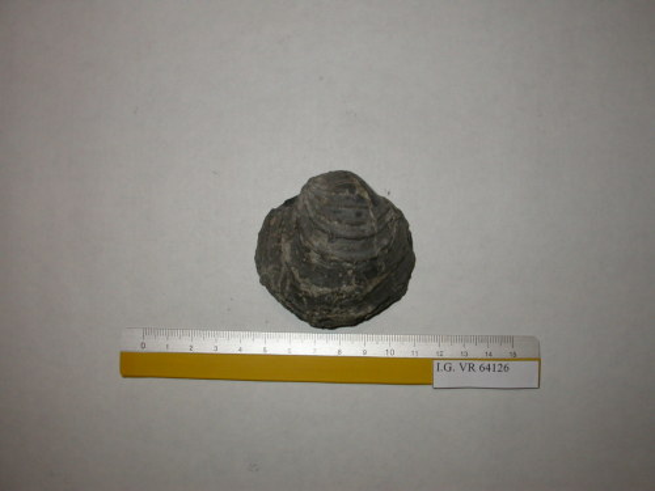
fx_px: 719
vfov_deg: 37.7
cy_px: 246
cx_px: 328
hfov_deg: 49.0
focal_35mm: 38
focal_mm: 7.85
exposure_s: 1/60
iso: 100
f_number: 2.6
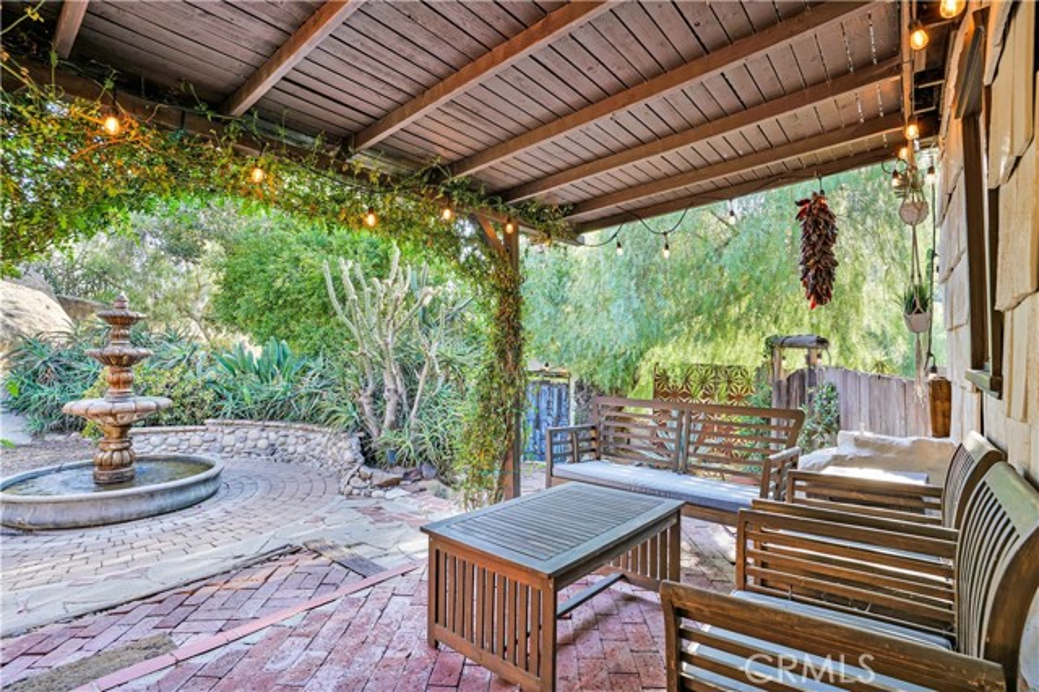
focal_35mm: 17
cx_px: 520
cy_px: 346
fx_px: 490
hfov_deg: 93.3
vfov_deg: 70.4
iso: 100
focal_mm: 17
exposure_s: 1/4
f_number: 9
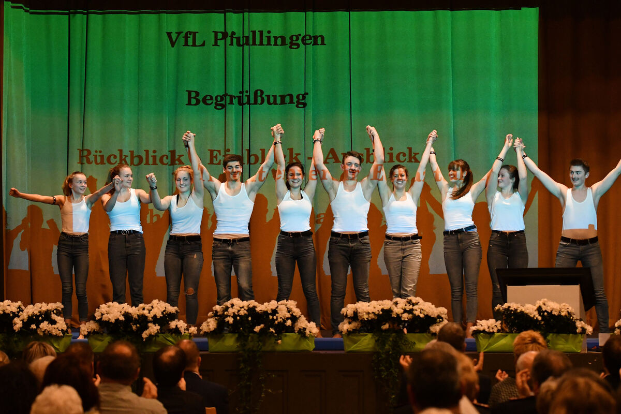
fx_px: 1811
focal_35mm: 105
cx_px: 310
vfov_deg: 13.0
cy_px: 207
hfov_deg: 19.5
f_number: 3.2
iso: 3200
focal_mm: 70
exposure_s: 1/400
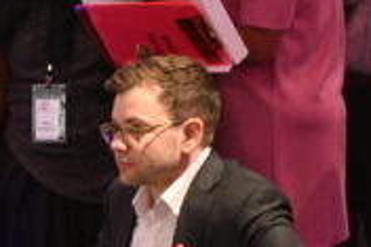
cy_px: 372
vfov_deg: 2.1
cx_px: -197
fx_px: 6836
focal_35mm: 664
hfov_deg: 3.1
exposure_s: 1/30
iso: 2500
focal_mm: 200
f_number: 3.2
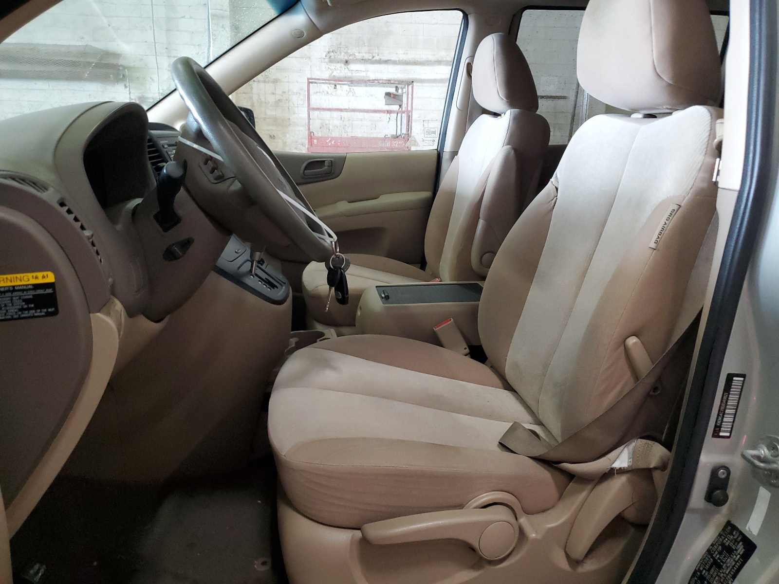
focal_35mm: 26
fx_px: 585
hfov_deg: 67.3
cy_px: 292
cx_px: 390
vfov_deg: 53.1
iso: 319
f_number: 1.5
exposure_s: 1/30
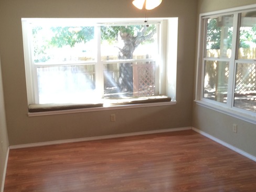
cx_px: 101
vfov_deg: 37.7
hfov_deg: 48.6
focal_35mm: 38
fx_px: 281
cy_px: 101
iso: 80
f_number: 2.2
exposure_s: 1/30
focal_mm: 4.15
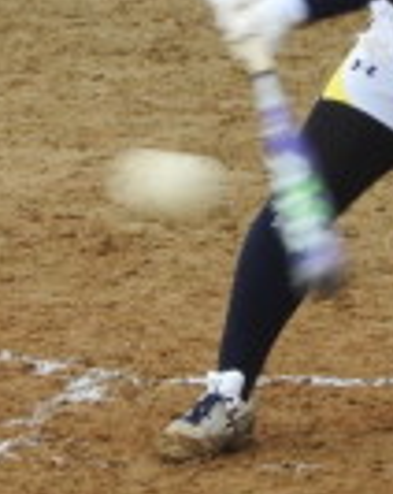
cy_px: -4
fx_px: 6762
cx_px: 145
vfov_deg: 4.2
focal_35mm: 464
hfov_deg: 3.3
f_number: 4.8
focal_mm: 18.8
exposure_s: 1/100
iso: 100
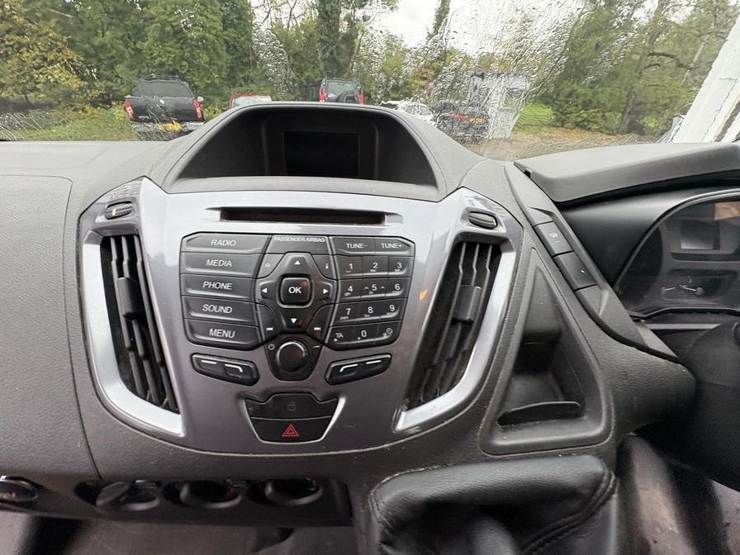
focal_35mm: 14
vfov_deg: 85.7
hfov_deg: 102.1
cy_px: 278
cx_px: 370
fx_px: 299
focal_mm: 2.22
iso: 200
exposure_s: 1/86
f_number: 2.2
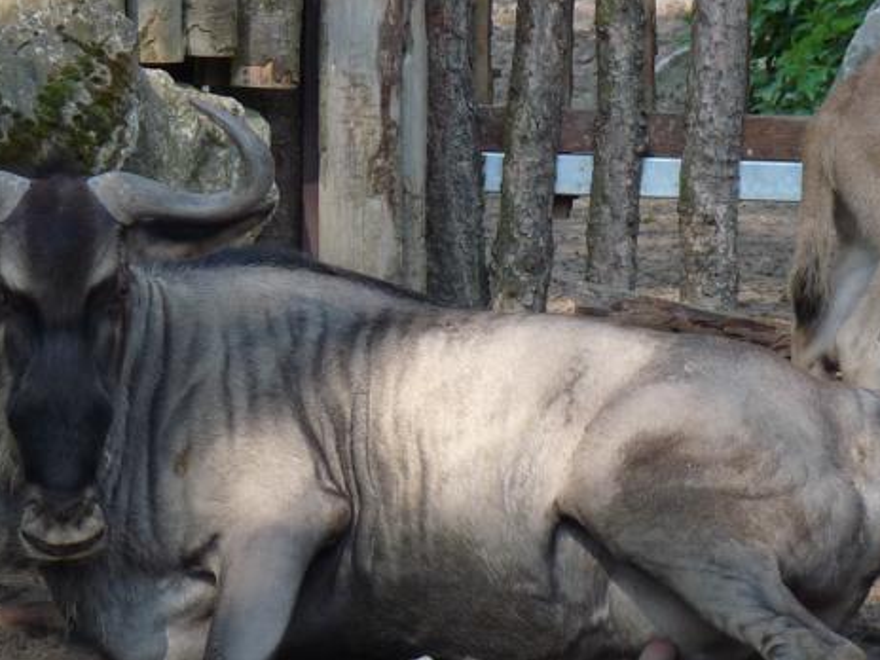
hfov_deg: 3.0
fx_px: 17058
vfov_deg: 2.2
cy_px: 199
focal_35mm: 671
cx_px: 594
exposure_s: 1/250
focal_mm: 49.3
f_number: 4
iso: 100
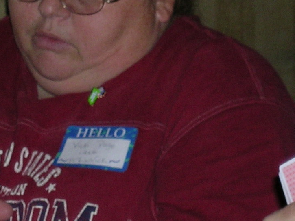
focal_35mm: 268
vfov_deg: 5.5
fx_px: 2284
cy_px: 189
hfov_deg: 7.3
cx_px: 360
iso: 75
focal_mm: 15.6
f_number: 4
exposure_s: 1/121
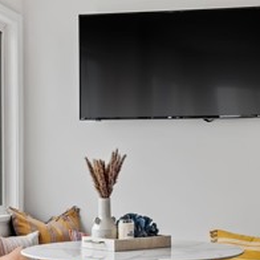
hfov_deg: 19.5
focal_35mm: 89
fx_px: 756
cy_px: 156
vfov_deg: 19.5
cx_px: 133
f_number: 8
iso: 800
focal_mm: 32
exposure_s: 1/320
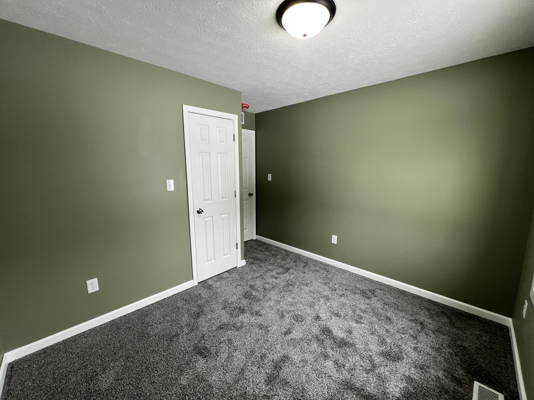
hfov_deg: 106.2
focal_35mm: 13
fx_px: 201
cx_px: 267
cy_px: 200
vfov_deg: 89.9
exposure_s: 1/120
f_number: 1.8
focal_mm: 1.57
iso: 125
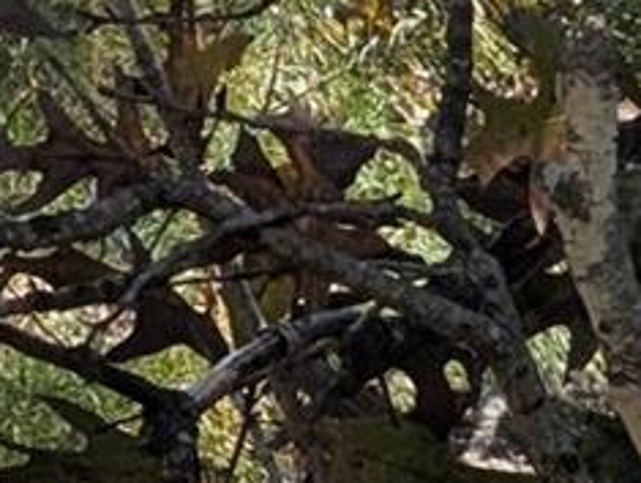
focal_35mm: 333
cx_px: -1394
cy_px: -895
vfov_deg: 4.3
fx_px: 6176
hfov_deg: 5.5
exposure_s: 1/673
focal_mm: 6.9
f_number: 1.68
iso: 21
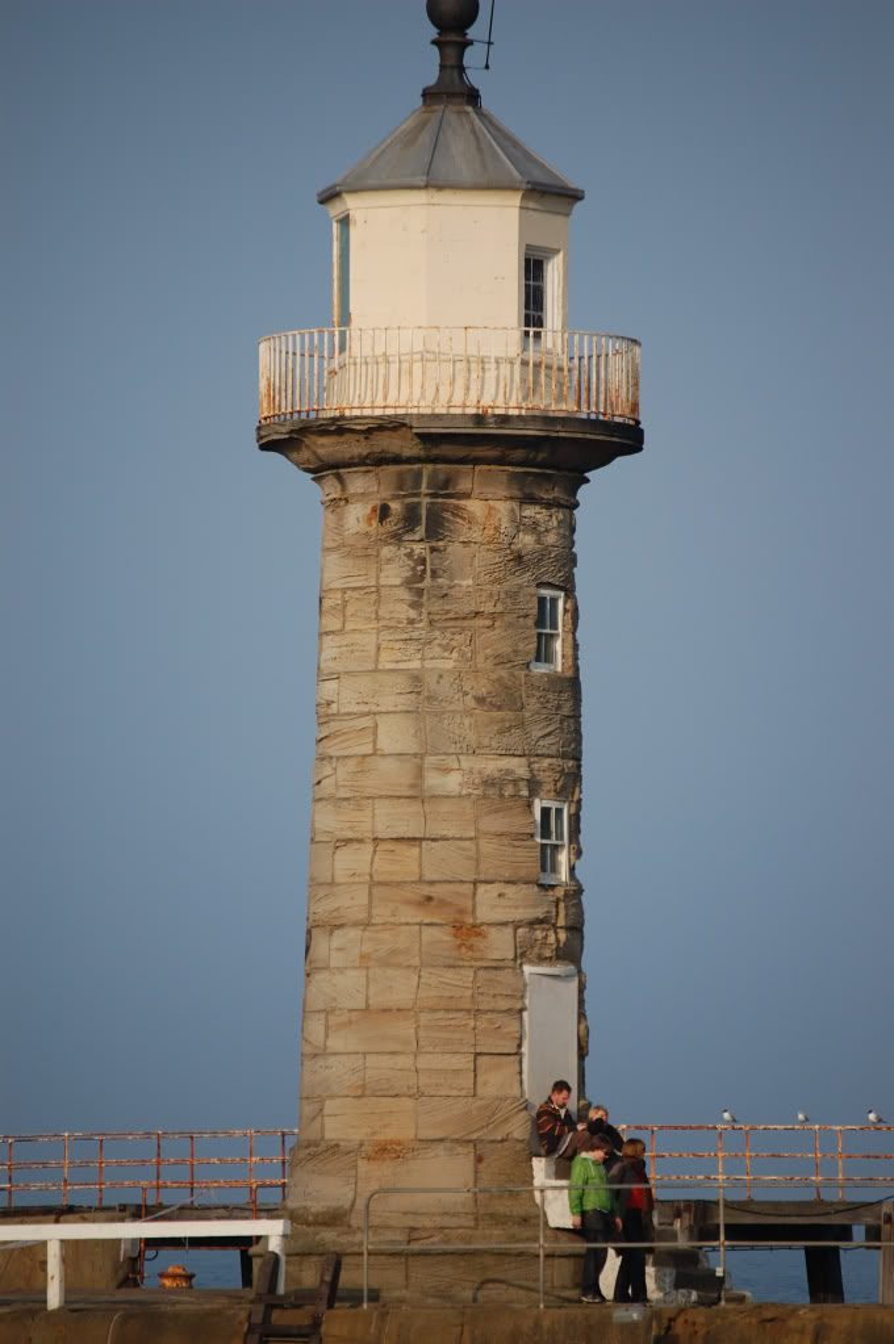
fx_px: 10357
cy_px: 672
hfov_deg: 4.9
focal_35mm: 278
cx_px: 447
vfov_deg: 7.4
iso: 200
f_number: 5.6
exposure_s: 1/1000
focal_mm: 185
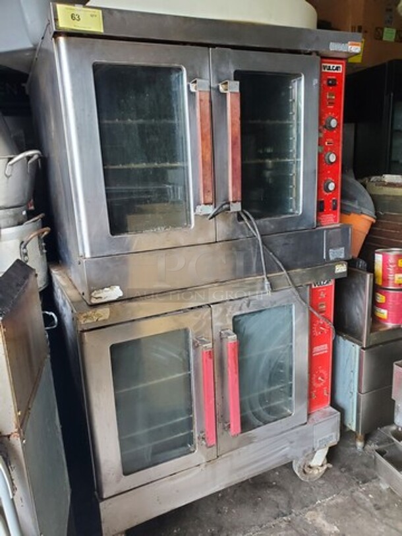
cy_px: 268
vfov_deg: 67.3
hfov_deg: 53.1
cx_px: 201
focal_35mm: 26
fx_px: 402
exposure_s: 1/50
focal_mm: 4.3
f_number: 2.4
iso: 320
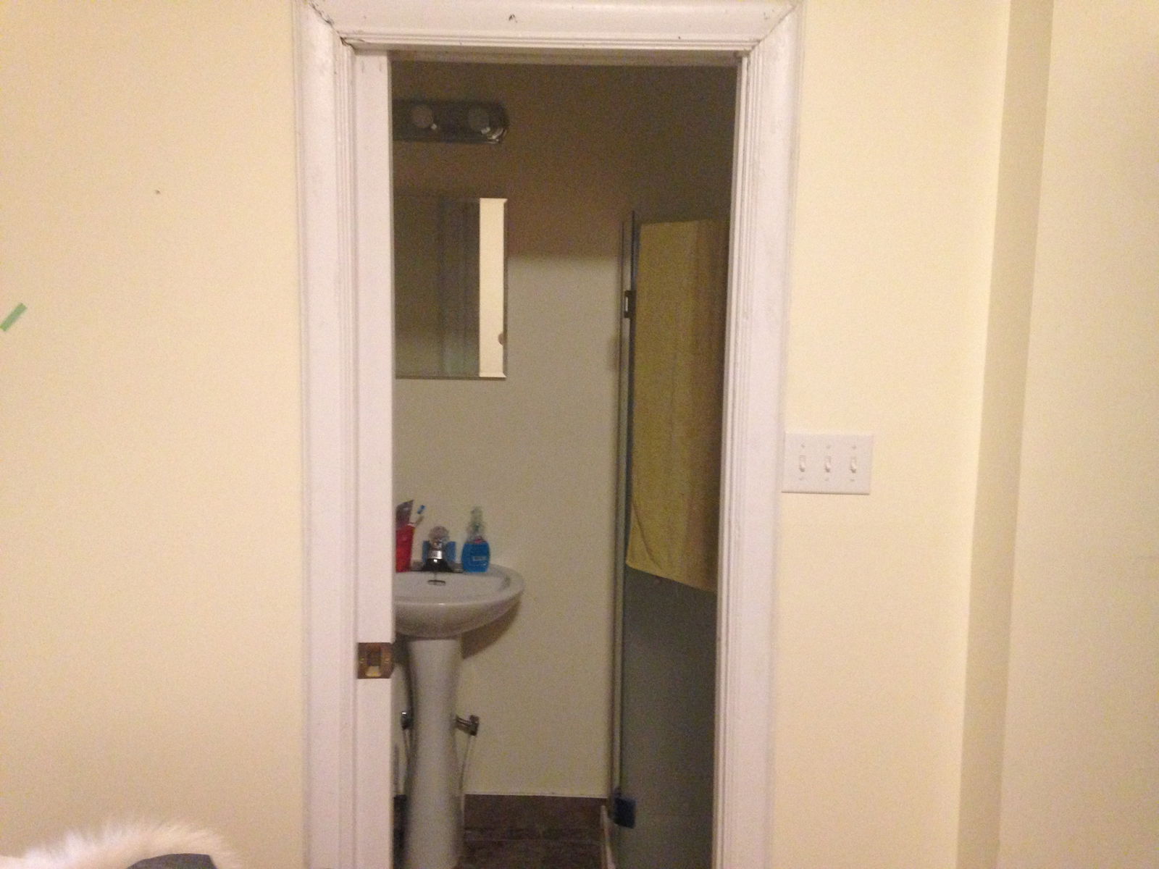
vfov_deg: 42.9
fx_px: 1105
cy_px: 434
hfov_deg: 55.4
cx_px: 580
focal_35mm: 33
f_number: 2.4
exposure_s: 1/15
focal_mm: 4.12
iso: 400
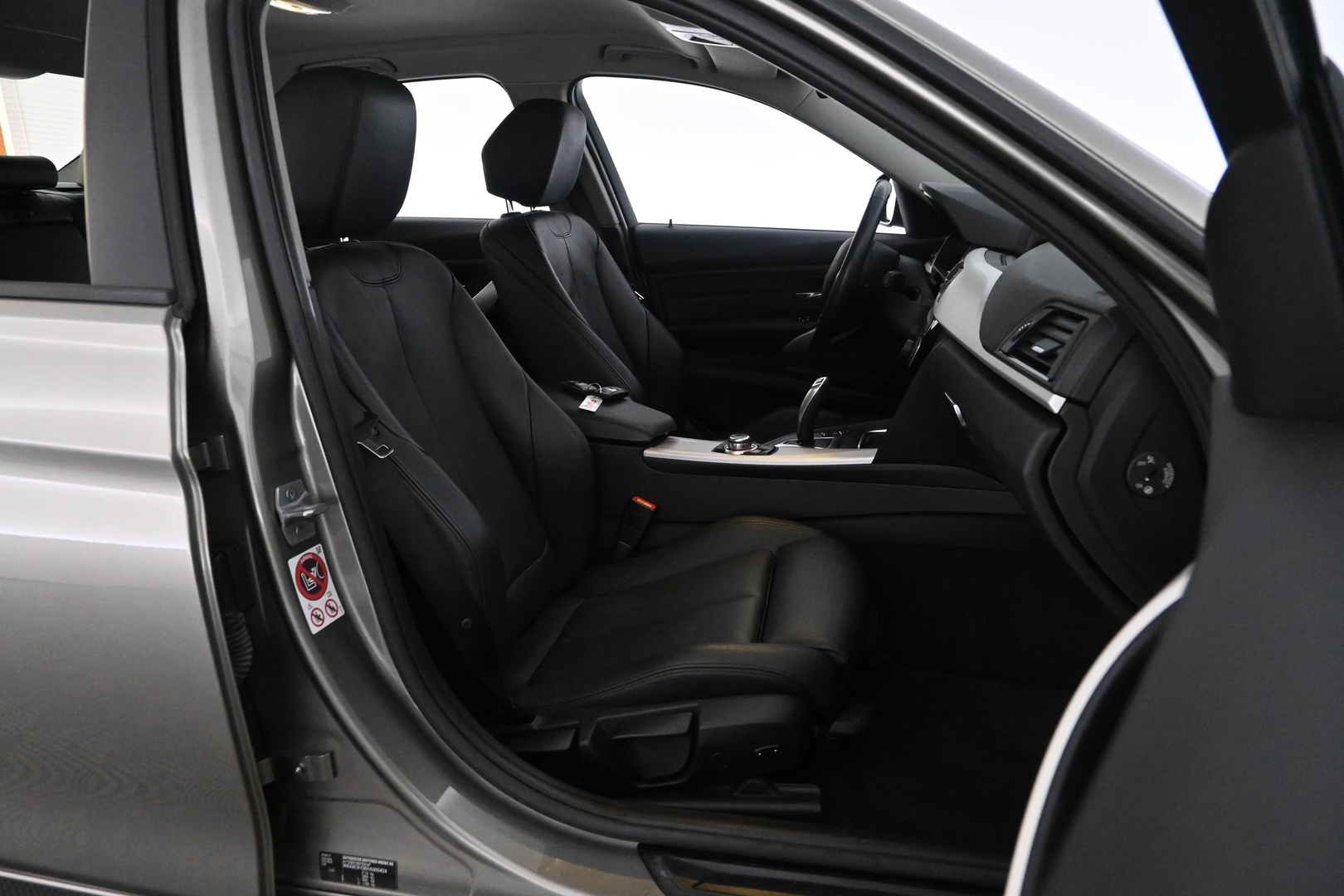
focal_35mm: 24
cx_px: 672
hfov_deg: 73.7
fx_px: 896
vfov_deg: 53.1
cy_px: 448
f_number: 5
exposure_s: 1/100
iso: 6400
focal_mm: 16
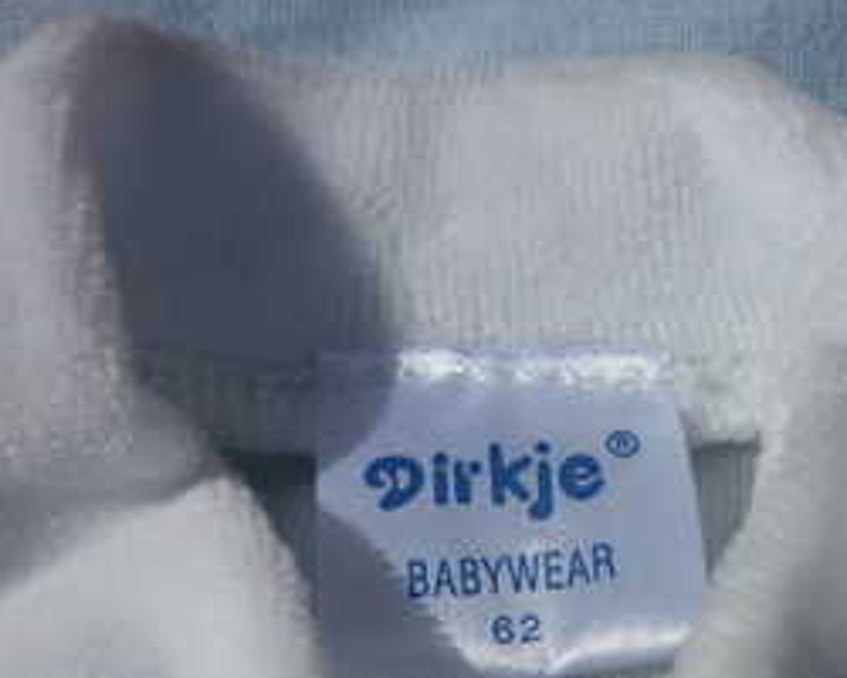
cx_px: 596
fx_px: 1454
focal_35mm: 58
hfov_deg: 32.1
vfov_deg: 25.9
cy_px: 515
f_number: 8
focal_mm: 5.5
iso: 80
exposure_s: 1/640
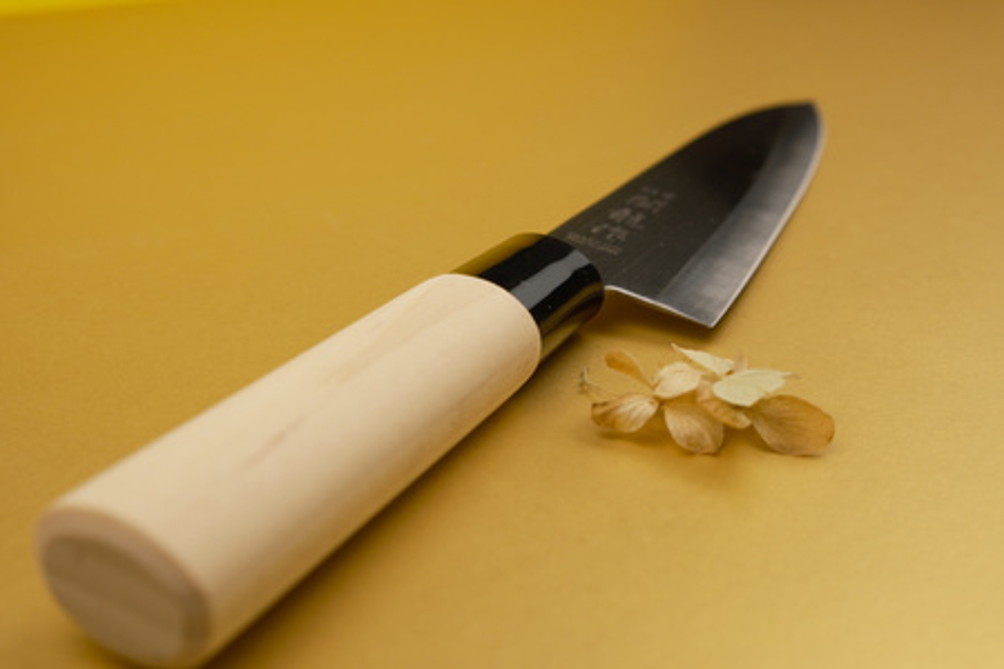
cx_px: 502
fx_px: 1255
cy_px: 334
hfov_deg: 43.6
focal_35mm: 45
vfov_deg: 29.9
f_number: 6.4
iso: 400
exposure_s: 1/125
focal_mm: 30.2
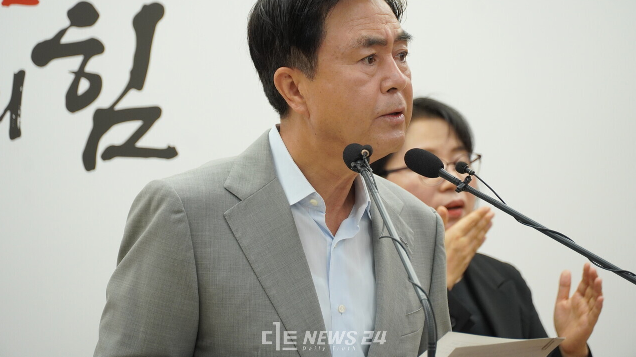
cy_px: 146
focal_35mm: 199
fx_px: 3356
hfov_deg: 10.8
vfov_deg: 6.1
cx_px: 317
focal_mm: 126
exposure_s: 1/200
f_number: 5.6
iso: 800
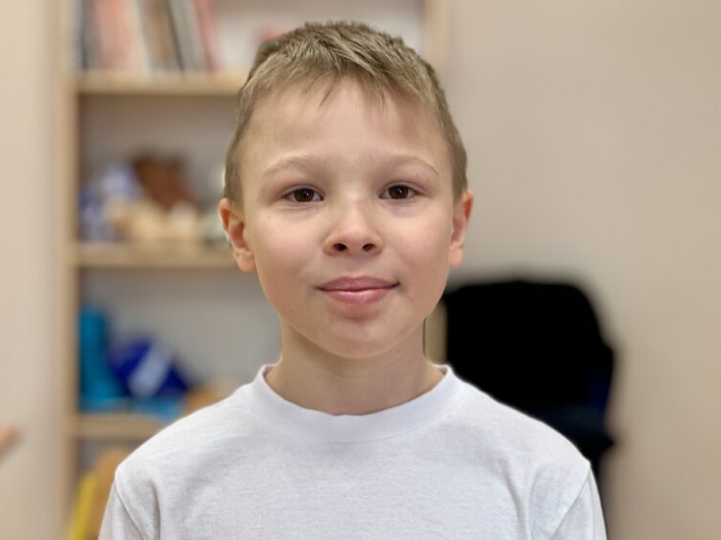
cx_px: 352
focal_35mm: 79
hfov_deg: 24.7
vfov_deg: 18.6
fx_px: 1645
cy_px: 266
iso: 250
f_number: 2.8
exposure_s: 1/100
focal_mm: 9
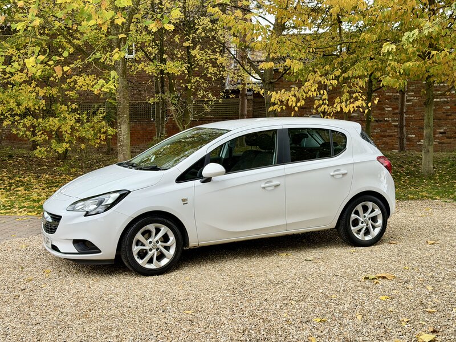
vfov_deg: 30.3
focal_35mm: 48
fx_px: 632
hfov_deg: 39.7
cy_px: 171
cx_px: 228
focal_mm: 6.76
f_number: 1.78
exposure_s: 1/320
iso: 64
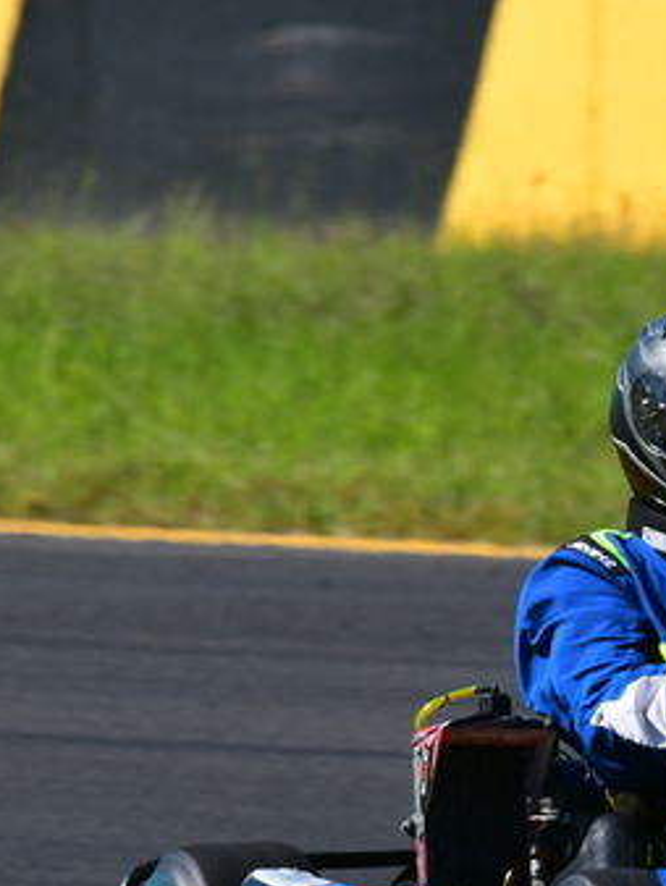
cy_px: 592
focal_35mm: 1705
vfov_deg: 1.2
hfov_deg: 0.9
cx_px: 829
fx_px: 43683
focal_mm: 500
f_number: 13
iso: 500
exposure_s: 1/640
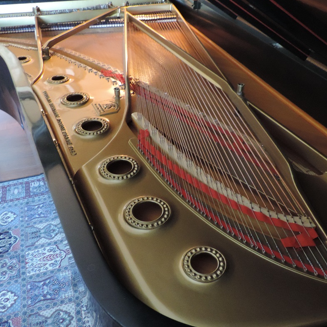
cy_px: 178
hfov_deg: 49.7
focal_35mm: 33
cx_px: 175
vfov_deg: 49.7
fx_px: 353
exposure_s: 1/6
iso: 800
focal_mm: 4.3
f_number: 3
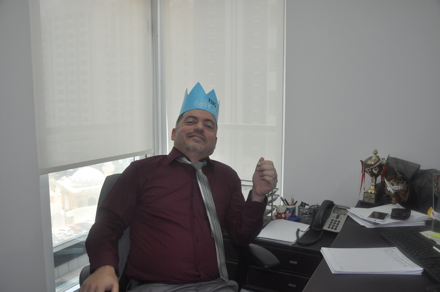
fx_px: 385
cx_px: 220
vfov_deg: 41.6
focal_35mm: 32
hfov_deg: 59.6
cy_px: 146
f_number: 4
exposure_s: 1/200
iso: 800
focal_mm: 21
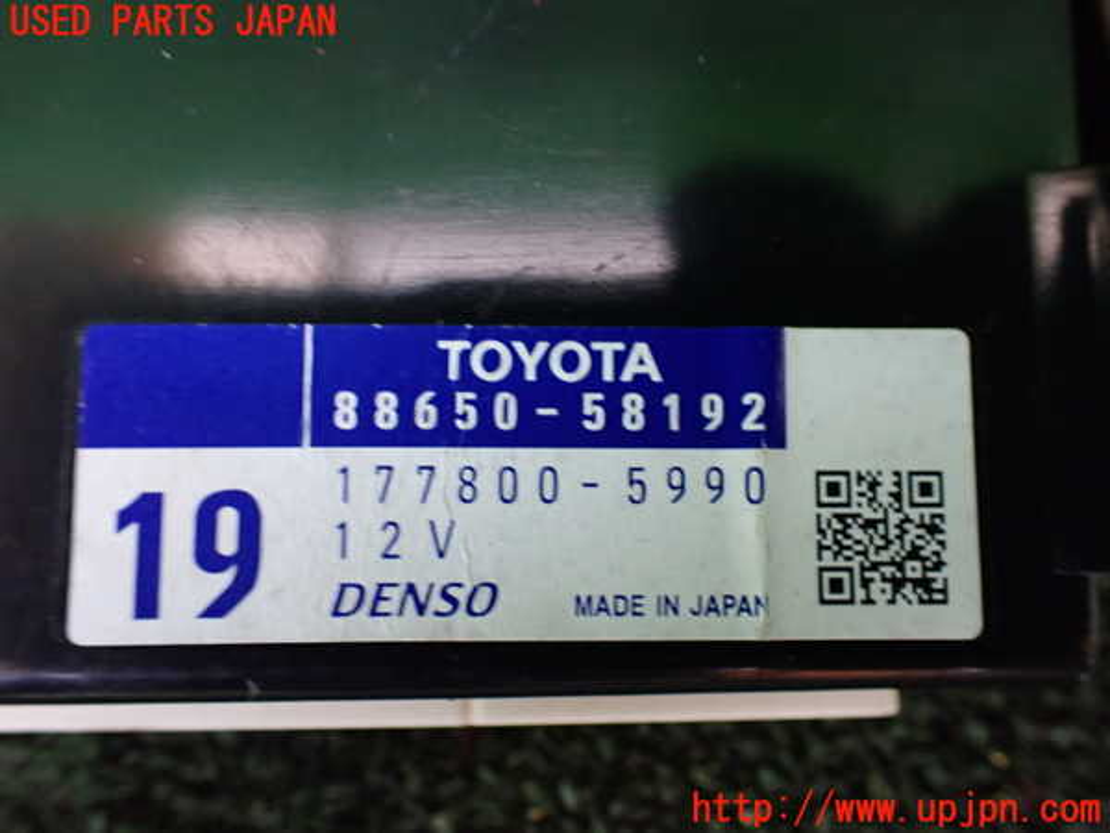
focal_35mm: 30
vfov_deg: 46.8
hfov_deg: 60.0
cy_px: 416
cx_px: 555
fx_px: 962
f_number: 2.3
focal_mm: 5.4
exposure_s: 1/40
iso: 800
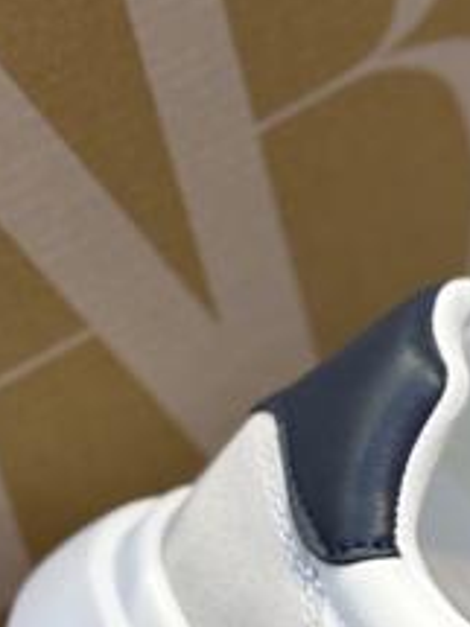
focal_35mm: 135
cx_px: 632
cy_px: 857
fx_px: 2446
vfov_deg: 13.9
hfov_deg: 10.7
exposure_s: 1/327
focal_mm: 6.76
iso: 80
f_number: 1.78
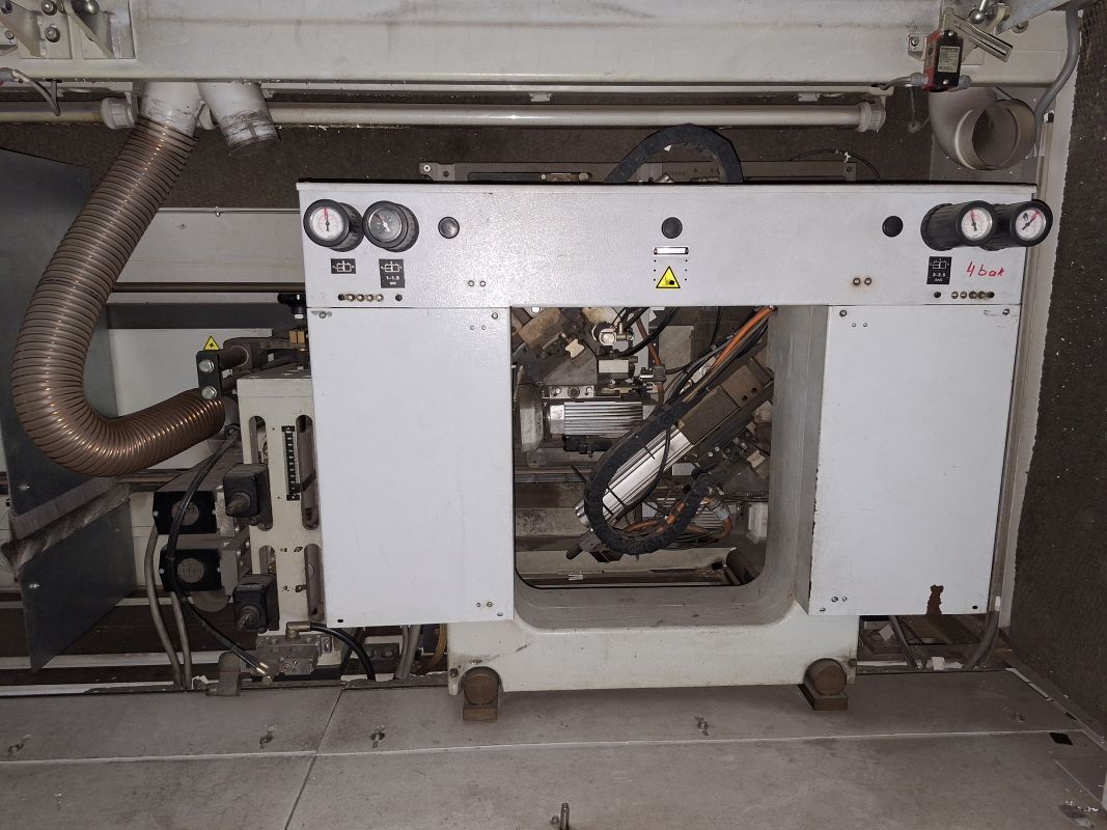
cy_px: 415
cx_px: 554
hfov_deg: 73.9
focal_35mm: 23
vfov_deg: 58.9
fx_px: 735
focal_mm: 5.54
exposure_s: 1/40
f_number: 1.8
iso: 320
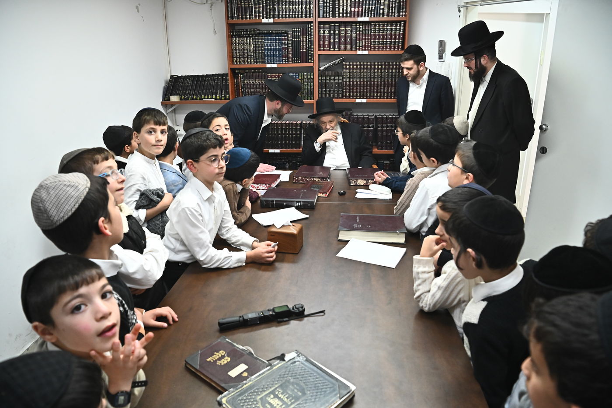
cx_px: 306
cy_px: 204
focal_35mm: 24
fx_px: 408
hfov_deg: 73.8
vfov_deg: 53.1
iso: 4000
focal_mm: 24
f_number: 5.6
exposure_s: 1/250
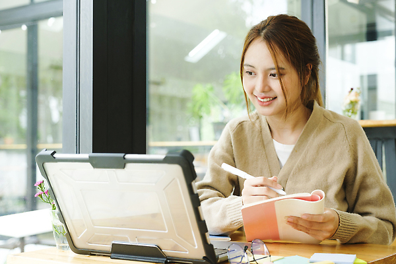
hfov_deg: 36.2
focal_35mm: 55
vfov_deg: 24.6
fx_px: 605
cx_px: 198
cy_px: 132
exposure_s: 1/125
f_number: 2.8
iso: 250
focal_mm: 36.5
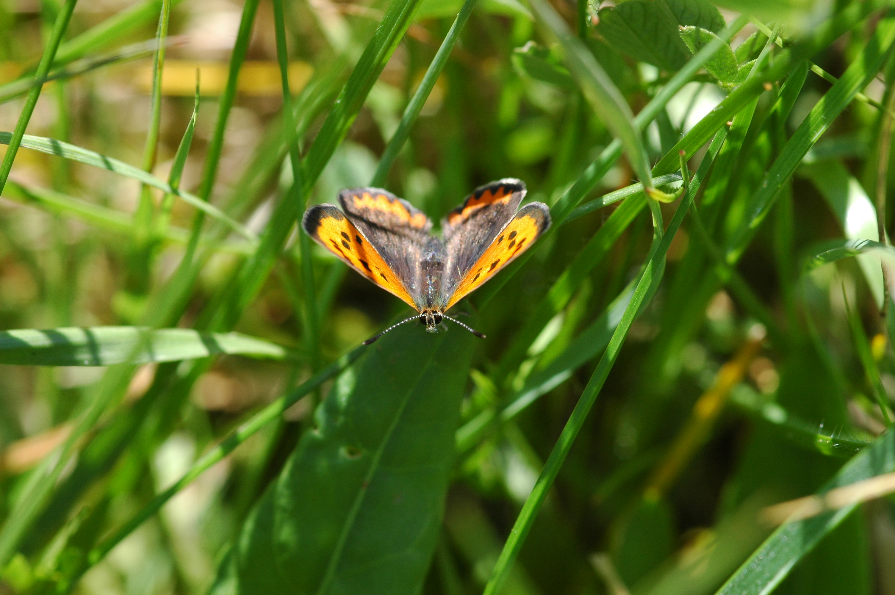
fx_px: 3912
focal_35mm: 158
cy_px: 298
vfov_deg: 8.7
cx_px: 448
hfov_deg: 13.1
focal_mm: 105
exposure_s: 1/250
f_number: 7.1
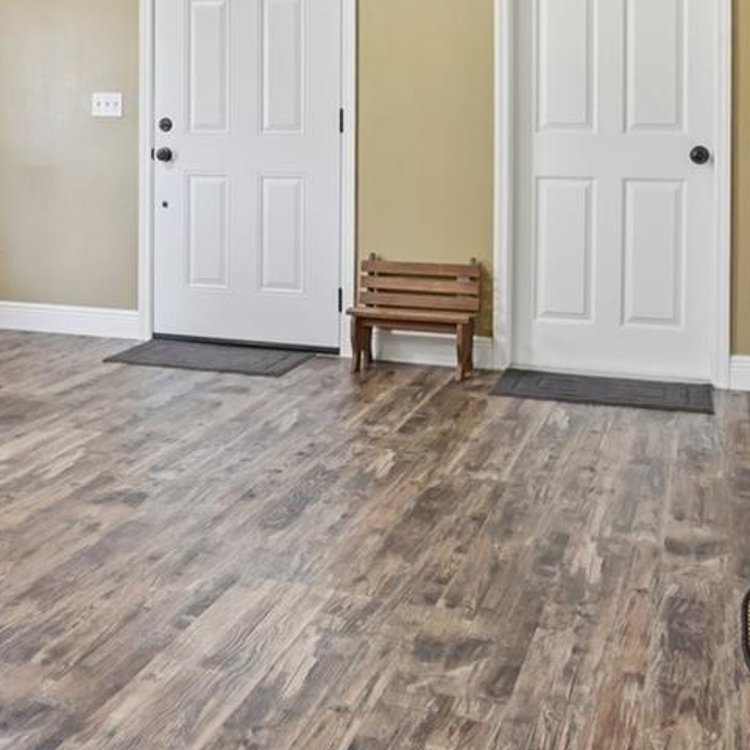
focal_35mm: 48
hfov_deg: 34.4
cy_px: 120
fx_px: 1177
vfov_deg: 34.0
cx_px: 164
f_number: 8
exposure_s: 1/5
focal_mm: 17
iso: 400
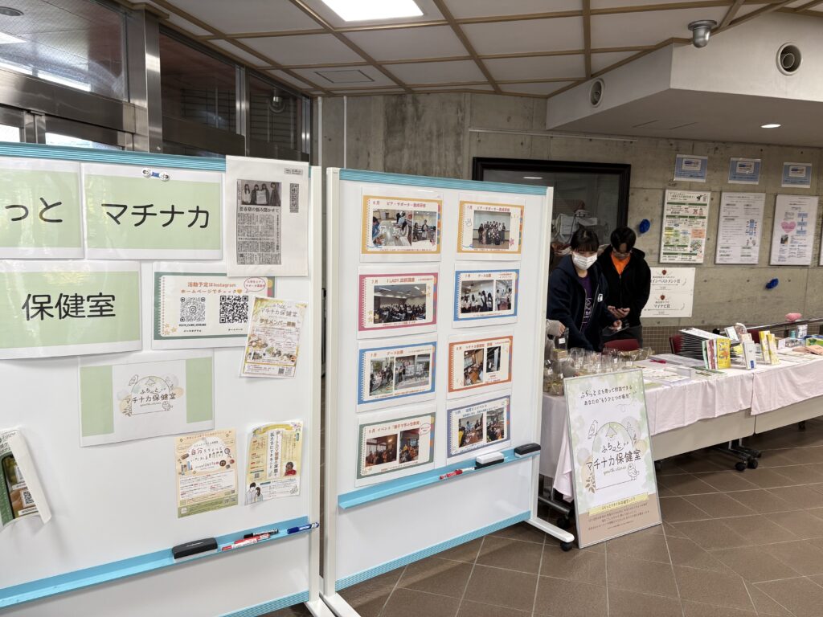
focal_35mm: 26
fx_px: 618
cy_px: 308
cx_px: 412
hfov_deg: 67.3
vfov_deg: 53.1
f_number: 1.6
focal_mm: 5.96
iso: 100
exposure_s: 1/60
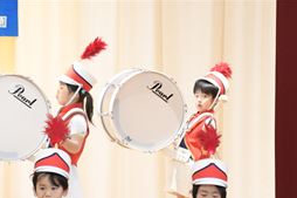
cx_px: 104
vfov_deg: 5.5
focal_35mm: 251
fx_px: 2069
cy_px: 194
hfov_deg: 8.2
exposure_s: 1/160
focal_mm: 85
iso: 3200
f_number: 6.3
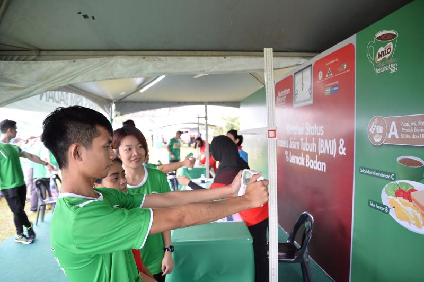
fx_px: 282
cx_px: 212
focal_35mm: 24
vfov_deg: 53.1
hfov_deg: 73.8
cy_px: 141
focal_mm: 24
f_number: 3.5
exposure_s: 1/250
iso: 1250
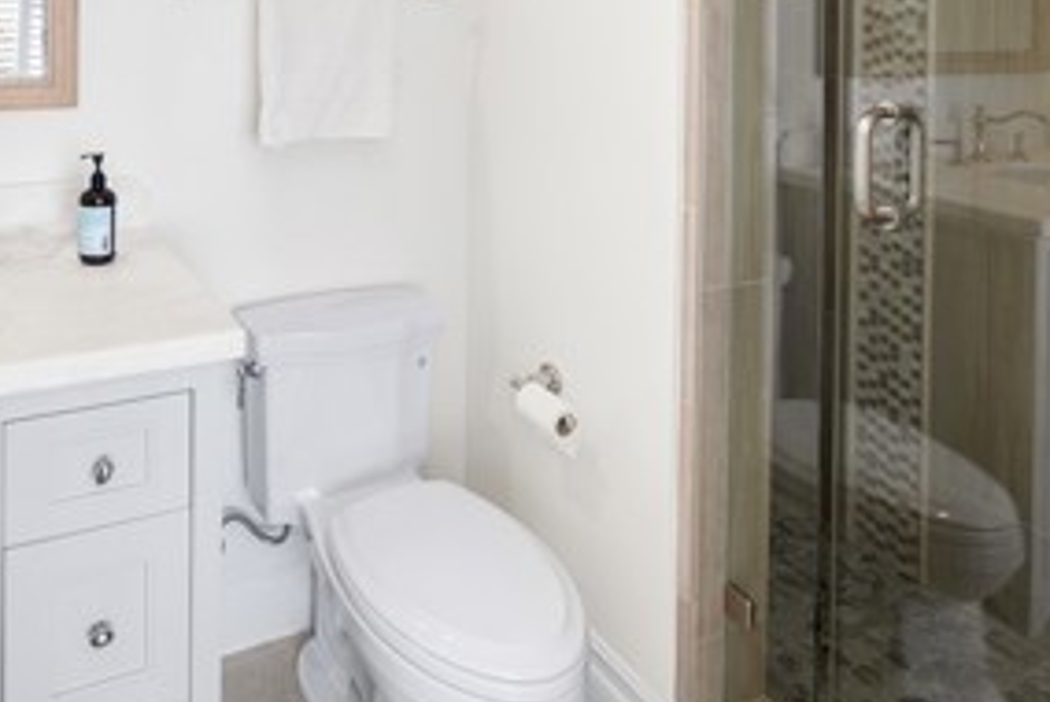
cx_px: 285
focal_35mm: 27
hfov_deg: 64.0
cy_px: 6
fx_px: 788
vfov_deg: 41.9
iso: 640
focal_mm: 12
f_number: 6.3
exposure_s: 1/20
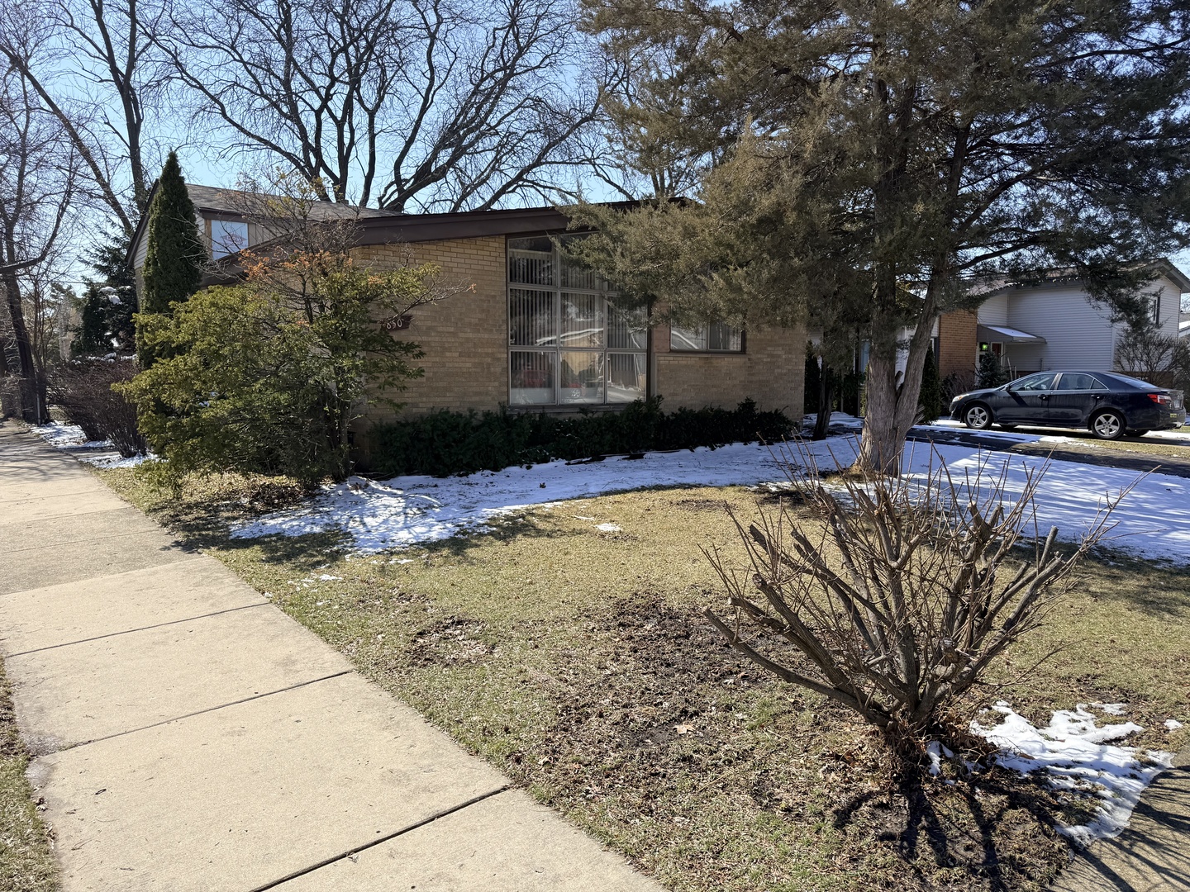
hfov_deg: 71.6
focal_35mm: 24
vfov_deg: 56.8
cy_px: 446
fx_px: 825
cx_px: 595
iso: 80
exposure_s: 1/3279
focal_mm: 6.76
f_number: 1.78
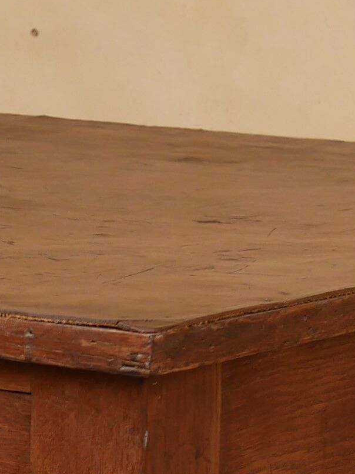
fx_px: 3051
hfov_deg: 6.6
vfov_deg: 8.7
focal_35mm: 223
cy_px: 654
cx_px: -200
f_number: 3.2
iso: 200
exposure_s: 1/400
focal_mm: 20
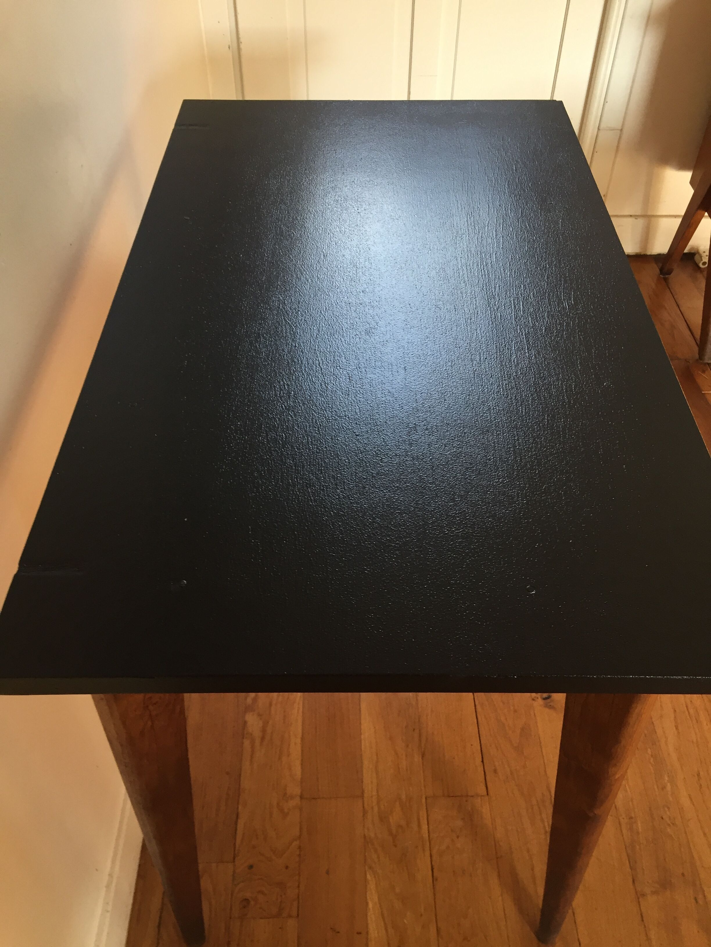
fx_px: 794
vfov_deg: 61.7
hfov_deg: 48.2
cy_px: 474
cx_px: 356
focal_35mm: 29
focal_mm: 4.15
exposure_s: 1/33
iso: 100
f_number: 2.2
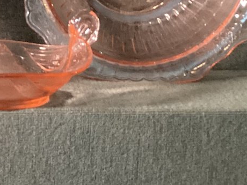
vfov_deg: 14.5
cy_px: 98
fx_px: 728
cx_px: 0
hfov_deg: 18.7
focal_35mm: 102
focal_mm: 3.3
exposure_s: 1/30
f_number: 2.4
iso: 500
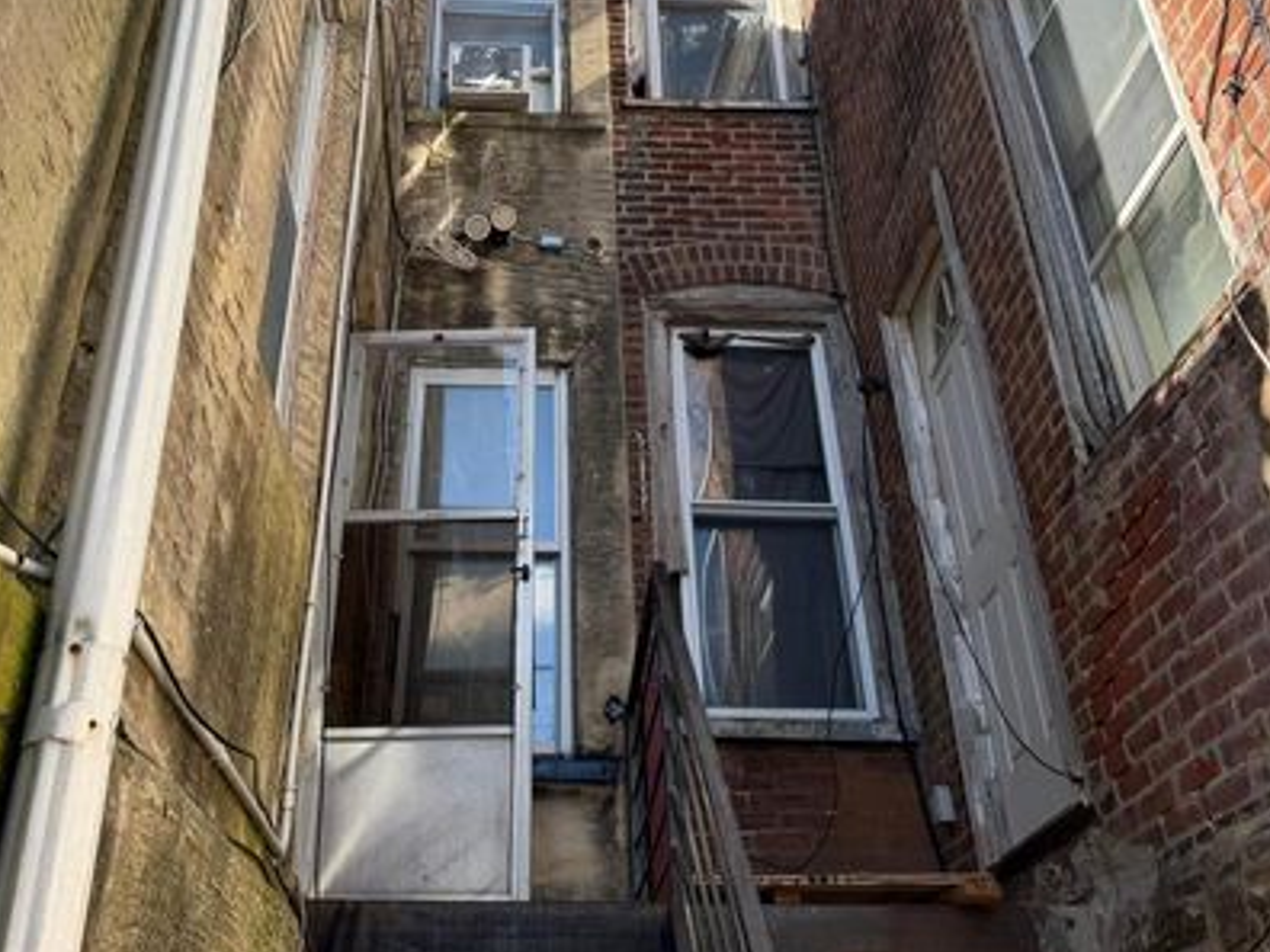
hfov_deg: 51.1
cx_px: 532
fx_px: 1321
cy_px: 268
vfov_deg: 38.9
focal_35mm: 36
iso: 100
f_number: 1.78
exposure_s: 1/1361
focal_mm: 6.76
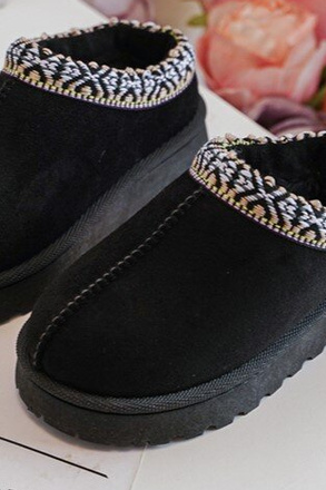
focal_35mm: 75
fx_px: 1019
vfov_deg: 26.9
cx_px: 145
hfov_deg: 18.2
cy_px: 166
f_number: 4
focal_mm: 44
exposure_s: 1/100
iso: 500
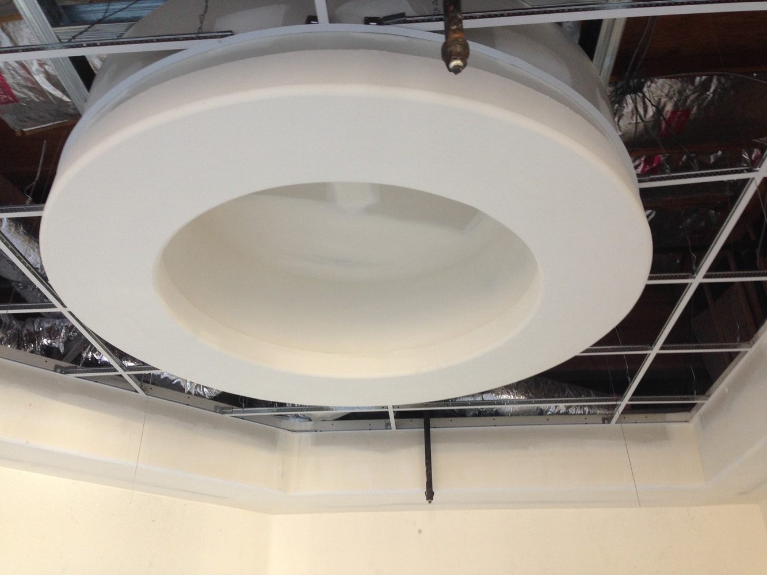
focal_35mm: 33
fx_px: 731
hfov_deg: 55.3
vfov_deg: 43.0
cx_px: 384
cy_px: 288
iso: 64
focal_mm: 4.12
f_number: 2.4
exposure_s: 1/40
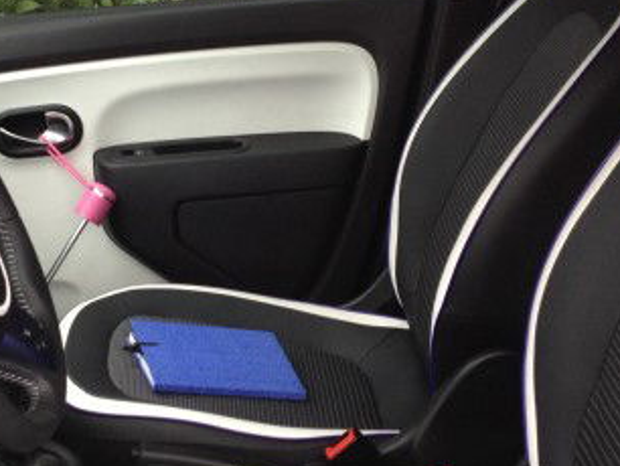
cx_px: 263
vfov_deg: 16.8
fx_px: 1577
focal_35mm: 88
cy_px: 235
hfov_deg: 22.2
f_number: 2.4
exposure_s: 1/60
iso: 50
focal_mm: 4.28
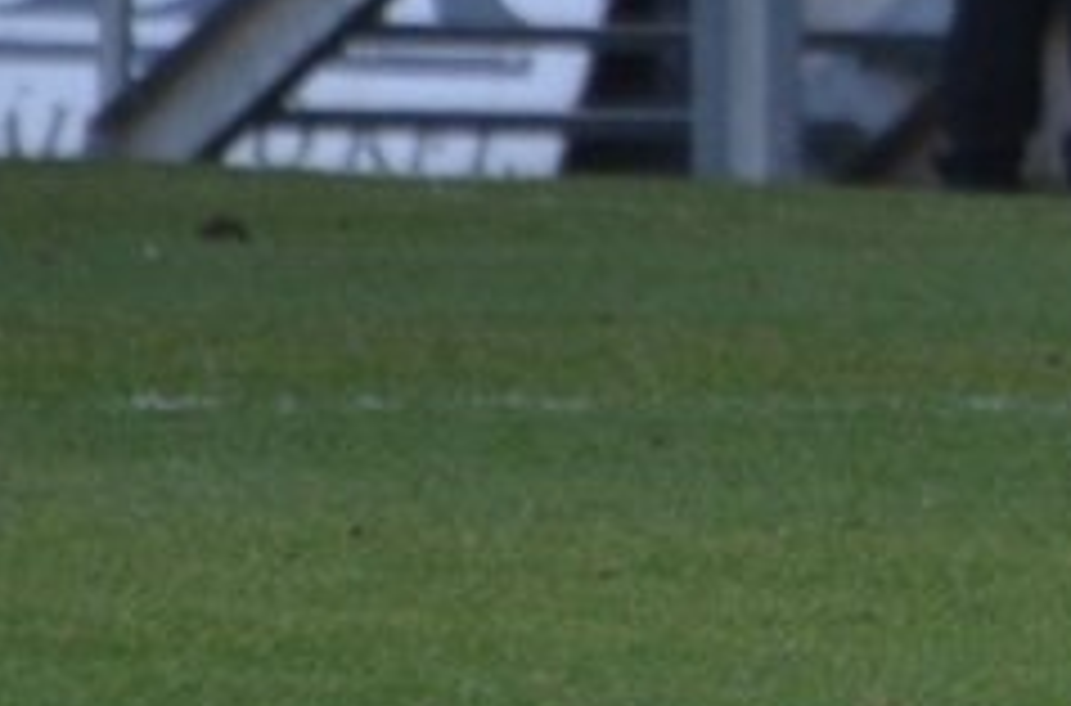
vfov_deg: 0.7
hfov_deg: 1.0
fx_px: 60638
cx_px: 2542
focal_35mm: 2045
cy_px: -34
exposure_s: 1/640
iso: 500
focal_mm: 270
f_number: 5.6
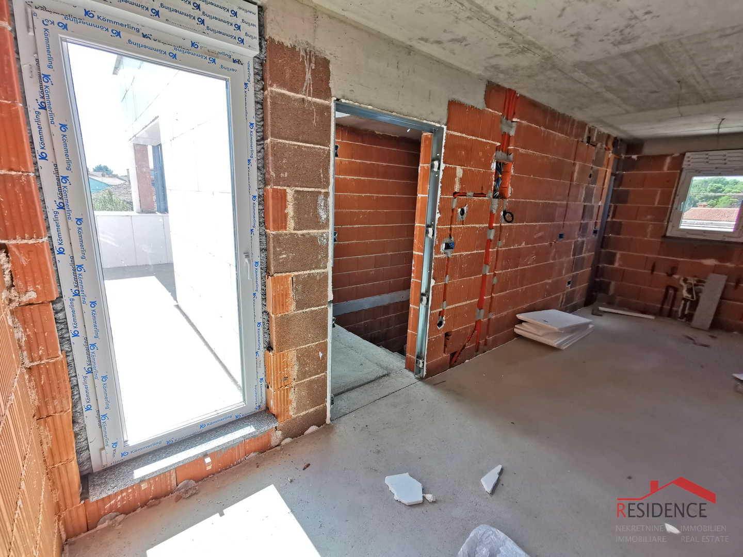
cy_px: 278
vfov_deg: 78.1
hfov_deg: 94.5
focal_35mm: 16
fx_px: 343
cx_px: 372
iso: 64
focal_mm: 2.35
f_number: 2.2
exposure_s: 1/120
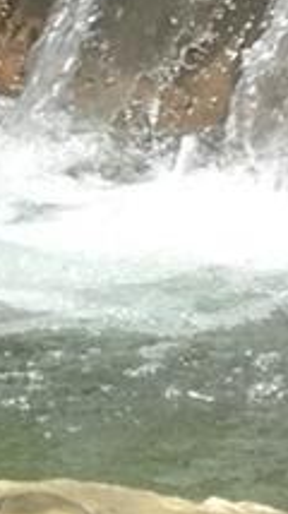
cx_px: 989
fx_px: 4736
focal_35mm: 348
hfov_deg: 3.4
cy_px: -519
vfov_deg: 6.0
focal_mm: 6.6
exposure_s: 1/429
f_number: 2.8
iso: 20
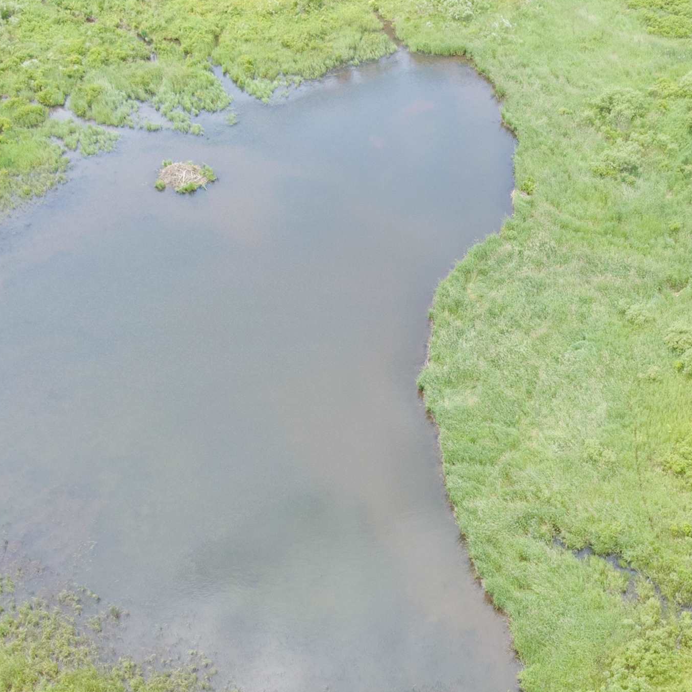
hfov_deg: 35.0
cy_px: 434
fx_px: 1086
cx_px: 466
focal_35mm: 48
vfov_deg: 35.2
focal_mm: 4.39
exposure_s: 1/320
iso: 100
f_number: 2.8
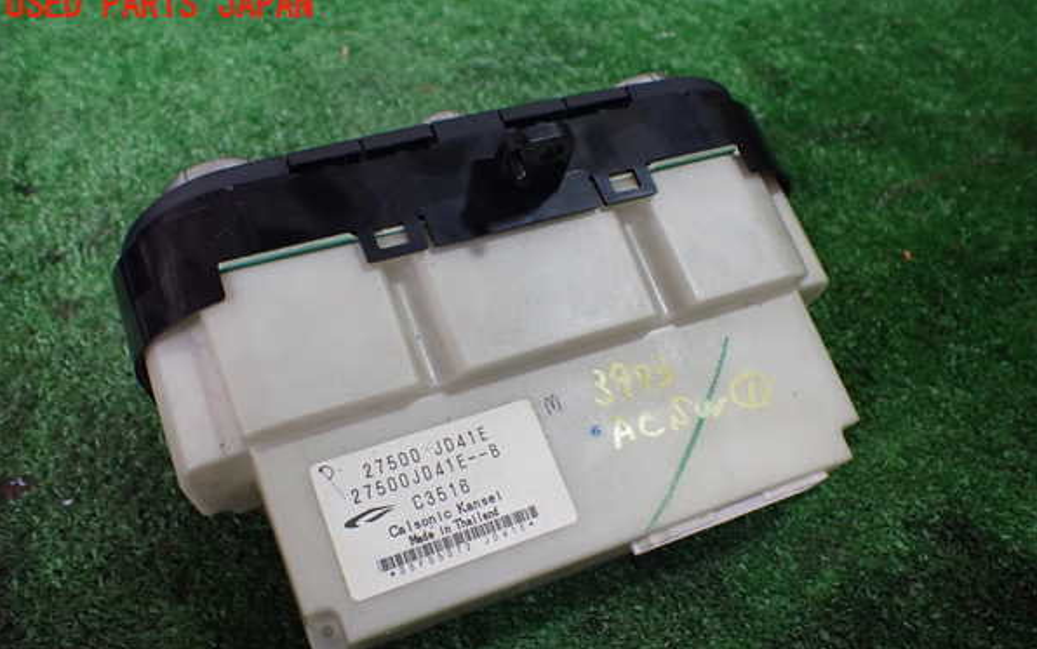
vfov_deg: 39.4
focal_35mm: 32
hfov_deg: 59.6
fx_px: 905
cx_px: 518
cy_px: 376
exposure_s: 1/100
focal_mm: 5.4
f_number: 2.3
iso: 800
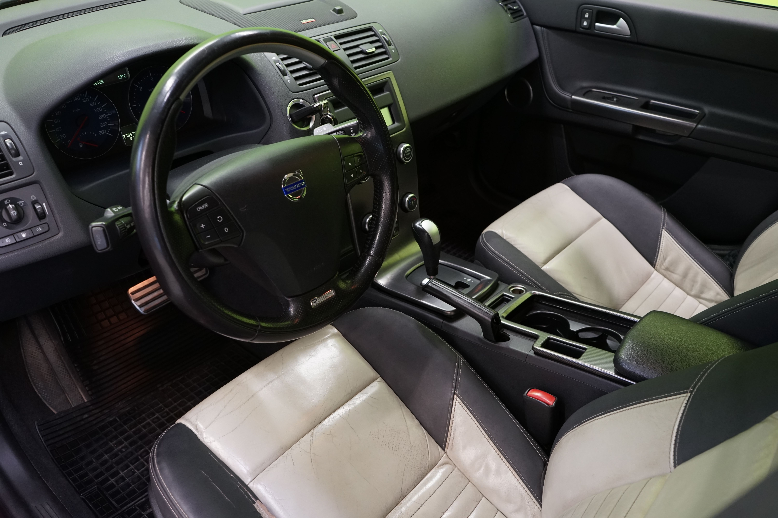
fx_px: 627
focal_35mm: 29
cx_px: 389
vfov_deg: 45.0
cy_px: 259
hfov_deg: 63.7
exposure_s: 1/20
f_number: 5.6
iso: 1600
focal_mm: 29
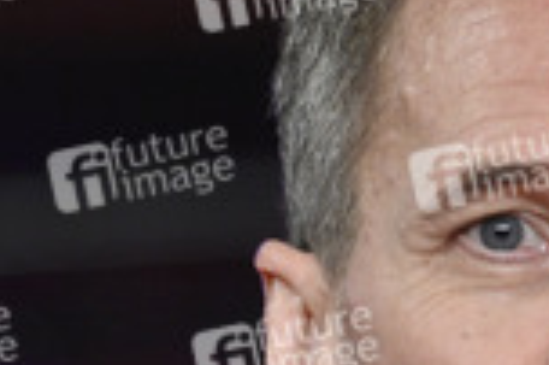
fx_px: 13603
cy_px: 260
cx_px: 551
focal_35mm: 893
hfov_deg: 2.3
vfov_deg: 1.5
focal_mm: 300
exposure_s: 1/250
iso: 5000
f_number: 5.6
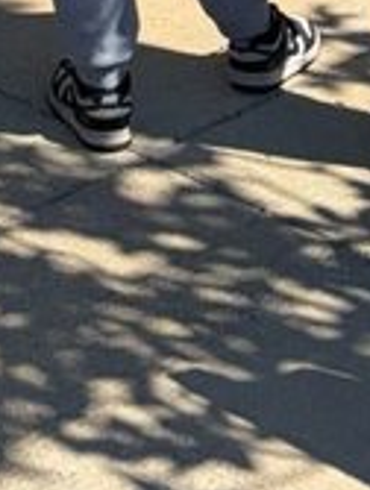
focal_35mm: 159
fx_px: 2257
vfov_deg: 9.9
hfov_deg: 9.0
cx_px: -253
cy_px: -910
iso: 50
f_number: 1.6
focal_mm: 5.96
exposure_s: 1/3831
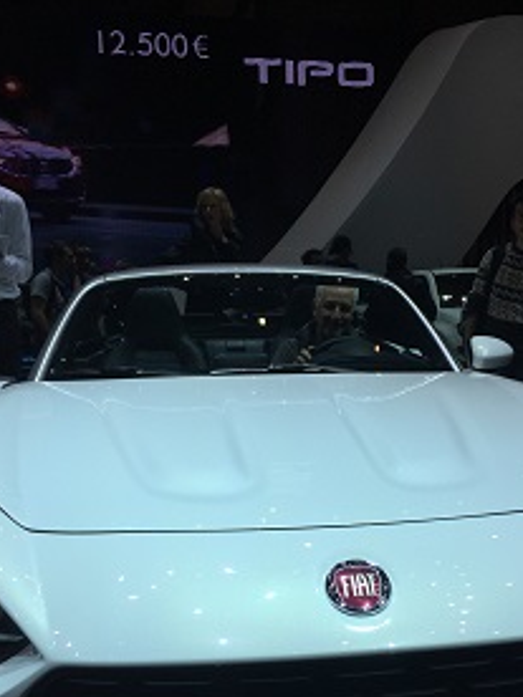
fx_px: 846
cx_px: 328
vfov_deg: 44.4
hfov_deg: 34.2
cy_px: 439
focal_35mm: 42
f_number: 2.2
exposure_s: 1/1799
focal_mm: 4.15
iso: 32
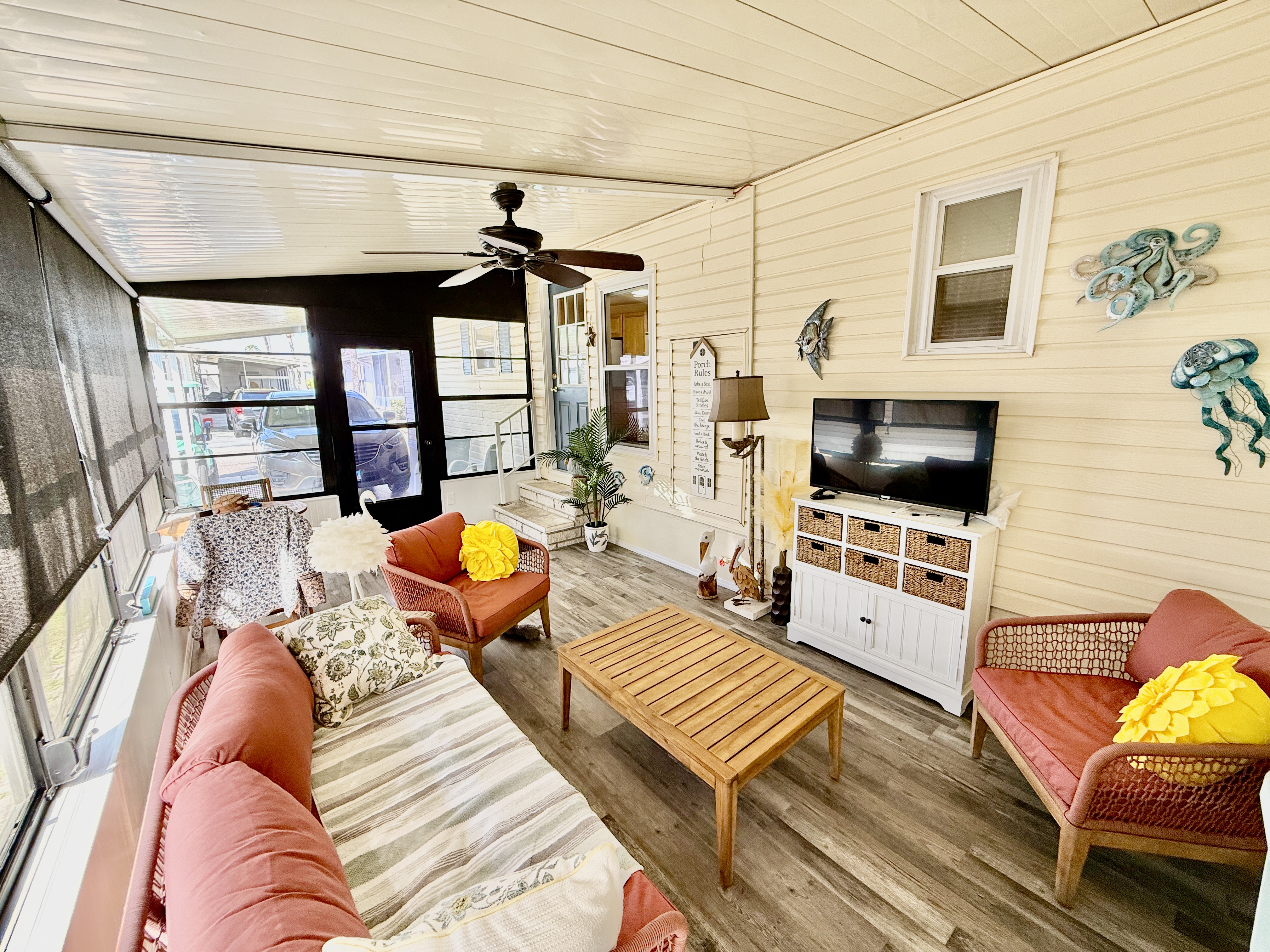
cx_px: 635
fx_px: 514
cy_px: 476
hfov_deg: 102.1
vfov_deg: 85.7
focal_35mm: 14
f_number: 2.2
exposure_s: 1/99
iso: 100
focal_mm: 2.22
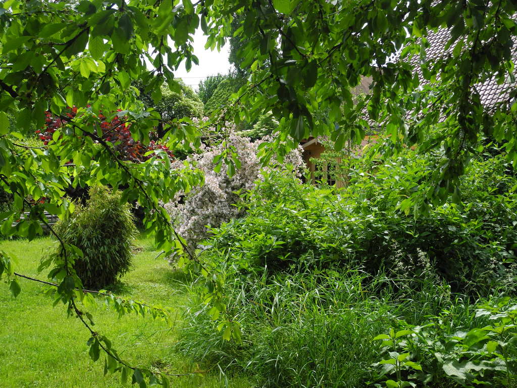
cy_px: 194
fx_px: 612
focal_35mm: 41
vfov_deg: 35.1
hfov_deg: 45.8
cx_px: 258
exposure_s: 1/500
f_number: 3.2
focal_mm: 8.8
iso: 100
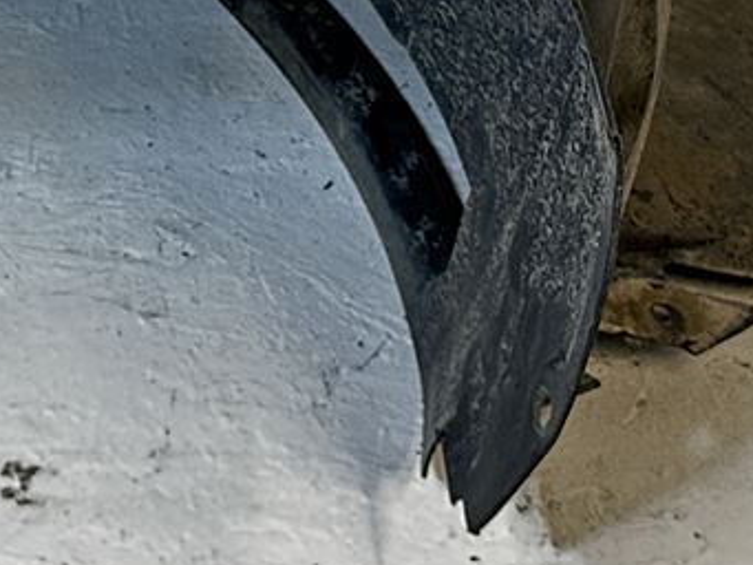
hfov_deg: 13.2
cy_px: -428
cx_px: -212
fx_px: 3134
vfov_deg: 9.8
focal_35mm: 144
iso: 200
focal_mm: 6.86
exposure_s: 1/50
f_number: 1.78
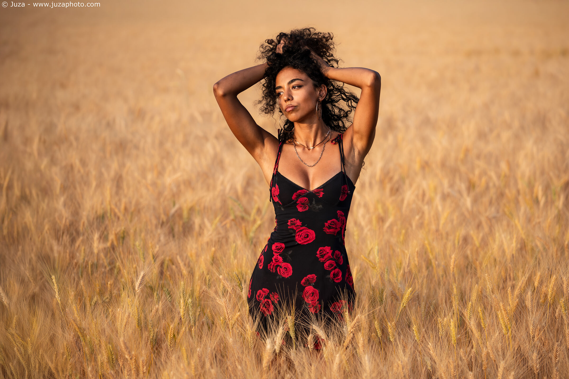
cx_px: 284
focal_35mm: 102
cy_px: 190
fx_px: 1607
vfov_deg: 13.5
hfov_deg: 20.1
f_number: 2.8
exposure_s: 1/2500
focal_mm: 101.7
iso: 400
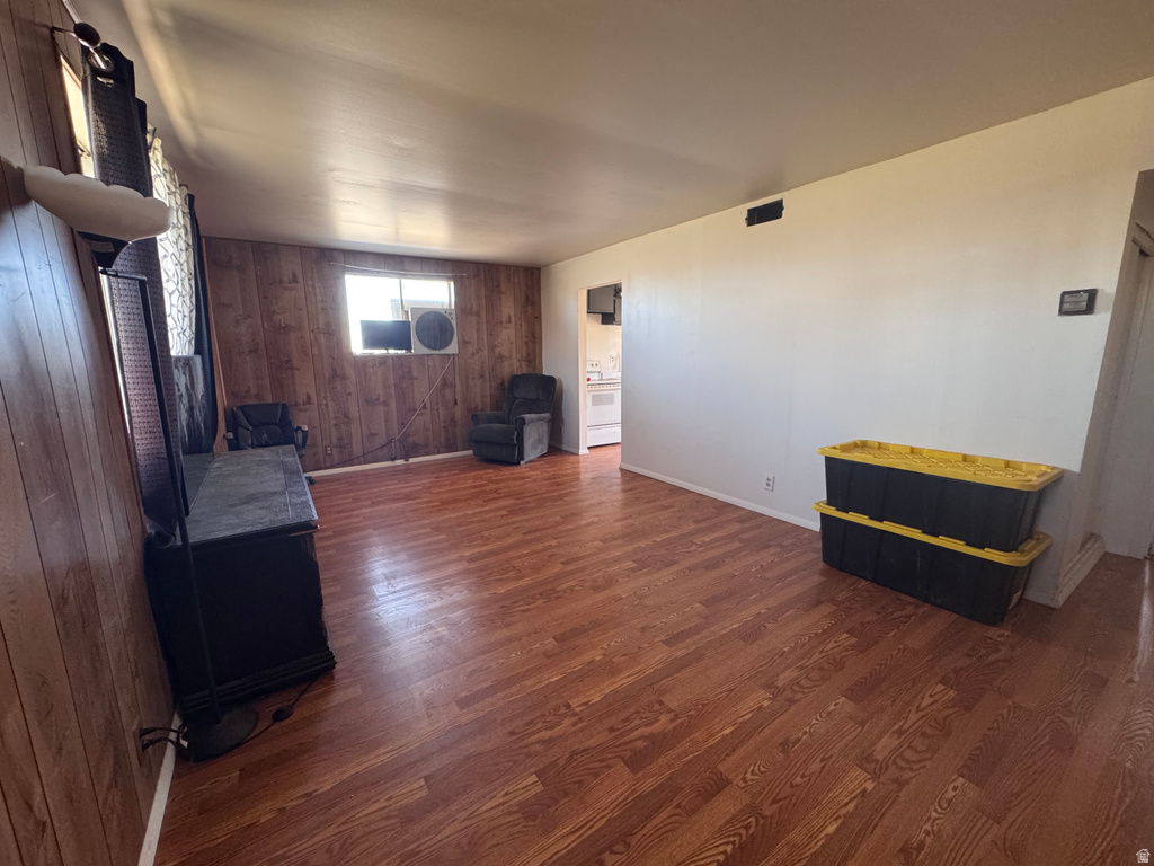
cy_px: 433
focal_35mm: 14
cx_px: 577
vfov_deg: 85.7
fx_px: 467
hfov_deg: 102.1
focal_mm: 2.22
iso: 400
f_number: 2.2
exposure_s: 1/60
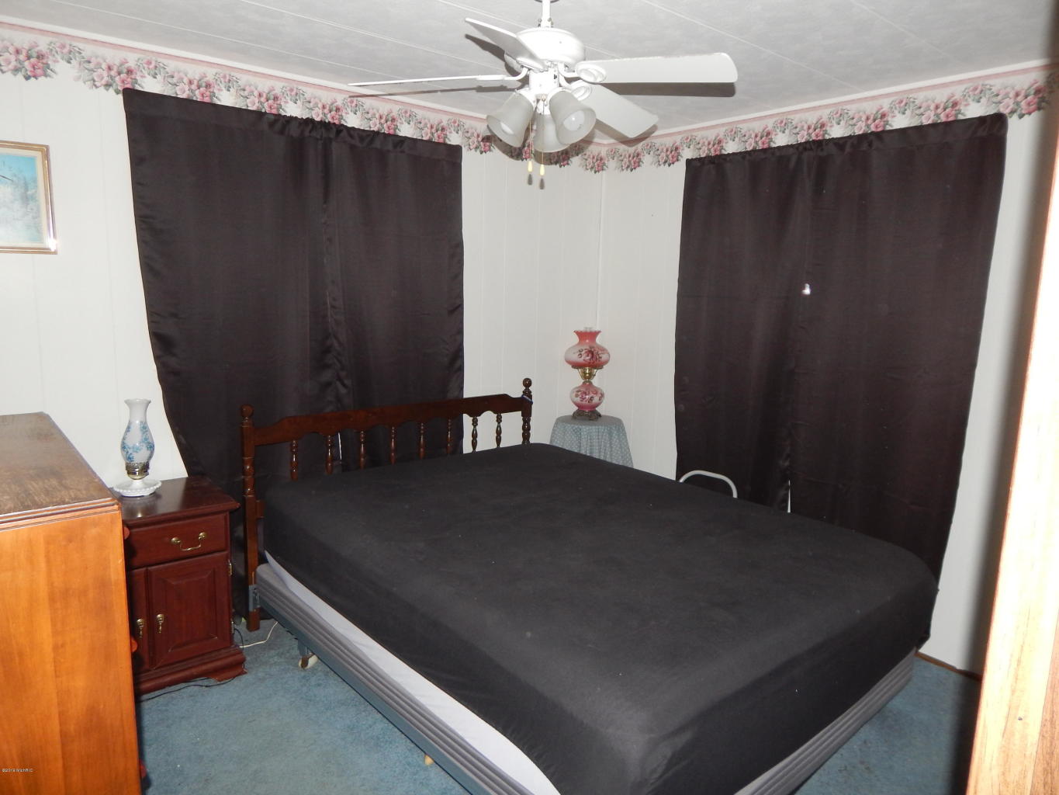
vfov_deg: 58.9
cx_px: 530
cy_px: 398
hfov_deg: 73.9
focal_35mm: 23
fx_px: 704
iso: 200
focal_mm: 4.1
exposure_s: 1/30
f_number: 3
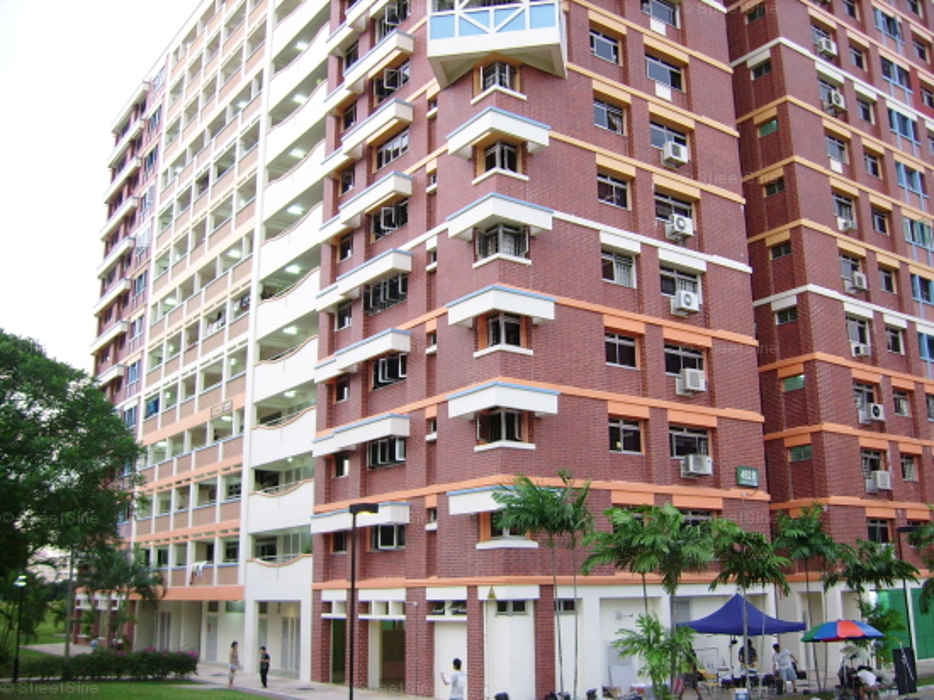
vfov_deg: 40.7
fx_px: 944
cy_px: 350
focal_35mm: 35
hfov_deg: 52.6
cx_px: 467
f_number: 2.8
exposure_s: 1/19
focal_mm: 5.95
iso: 100
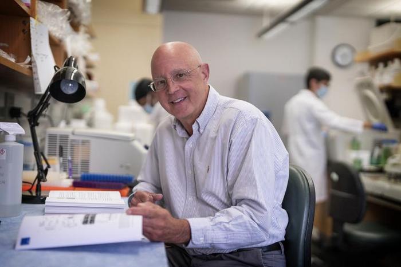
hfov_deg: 39.6
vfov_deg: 27.0
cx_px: 200
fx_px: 557
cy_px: 134
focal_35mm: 50
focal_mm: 50
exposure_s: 1/2500
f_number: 1.6
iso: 1600
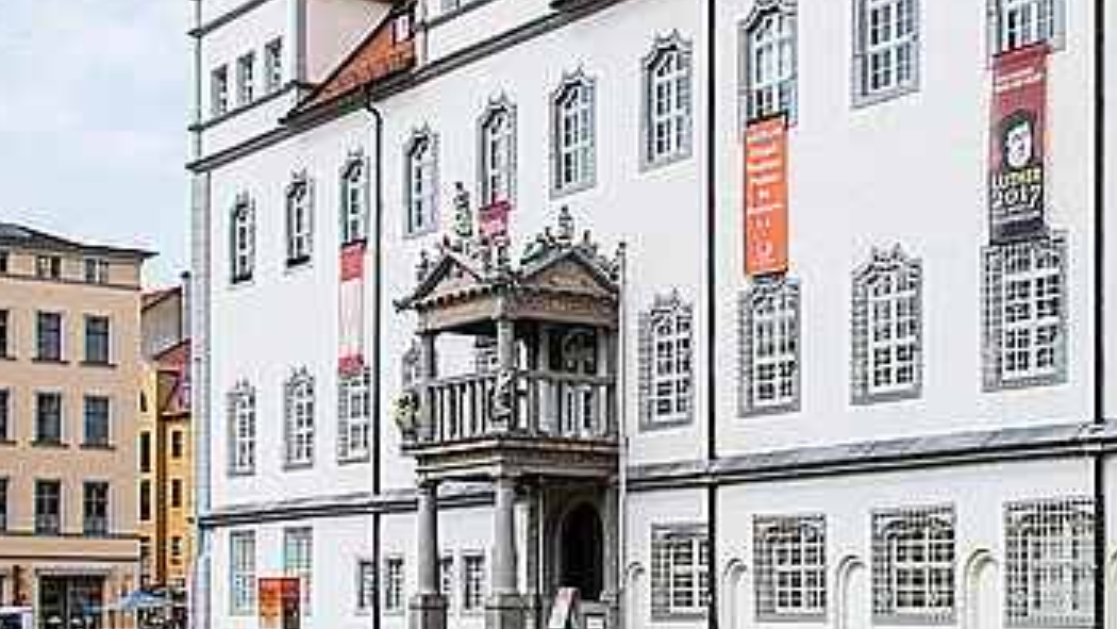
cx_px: 836
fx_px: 1896
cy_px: 54
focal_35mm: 64
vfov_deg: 18.5
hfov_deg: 32.2
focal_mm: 18
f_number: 11
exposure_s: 1/500
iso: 320
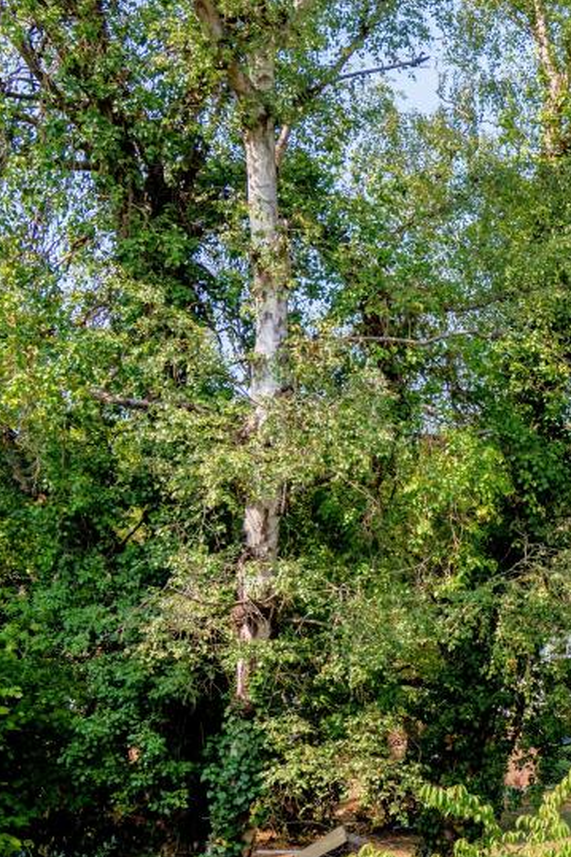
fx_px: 1357
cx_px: 759
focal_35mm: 57
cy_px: 540
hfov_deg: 21.3
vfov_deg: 34.9
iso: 200
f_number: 7.1
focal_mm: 20
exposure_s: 1/500
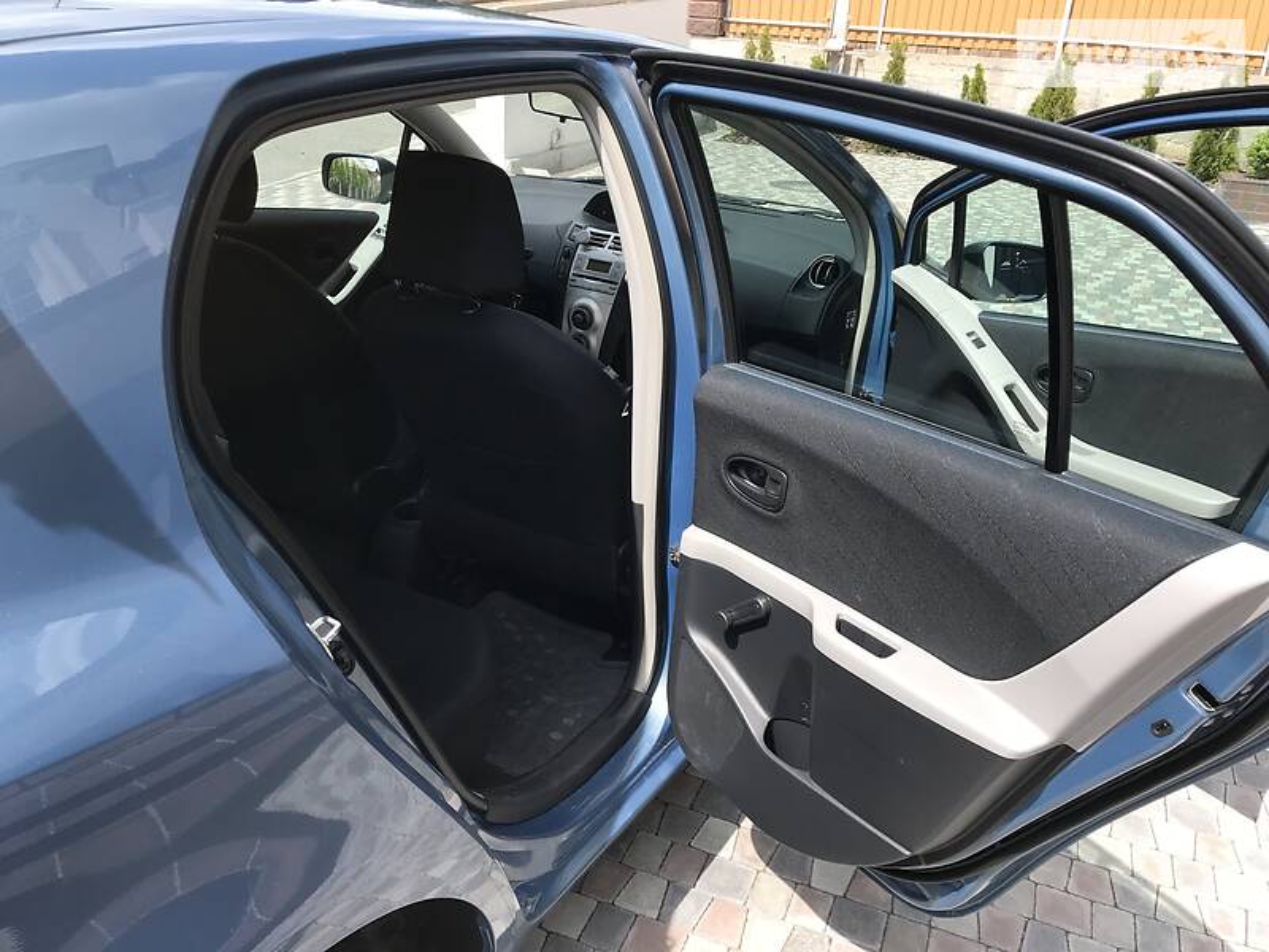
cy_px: 476
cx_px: 634
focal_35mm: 28
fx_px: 1026
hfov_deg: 63.4
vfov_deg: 49.7
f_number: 1.8
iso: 20
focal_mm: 4
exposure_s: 1/812
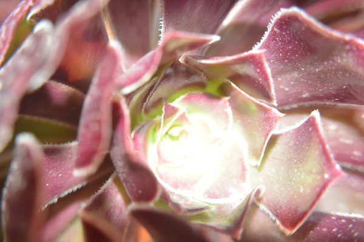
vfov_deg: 30.8
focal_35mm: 44
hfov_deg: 45.0
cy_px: 121
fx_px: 440
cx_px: 182
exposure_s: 1/30
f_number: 5.6
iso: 200
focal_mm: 29
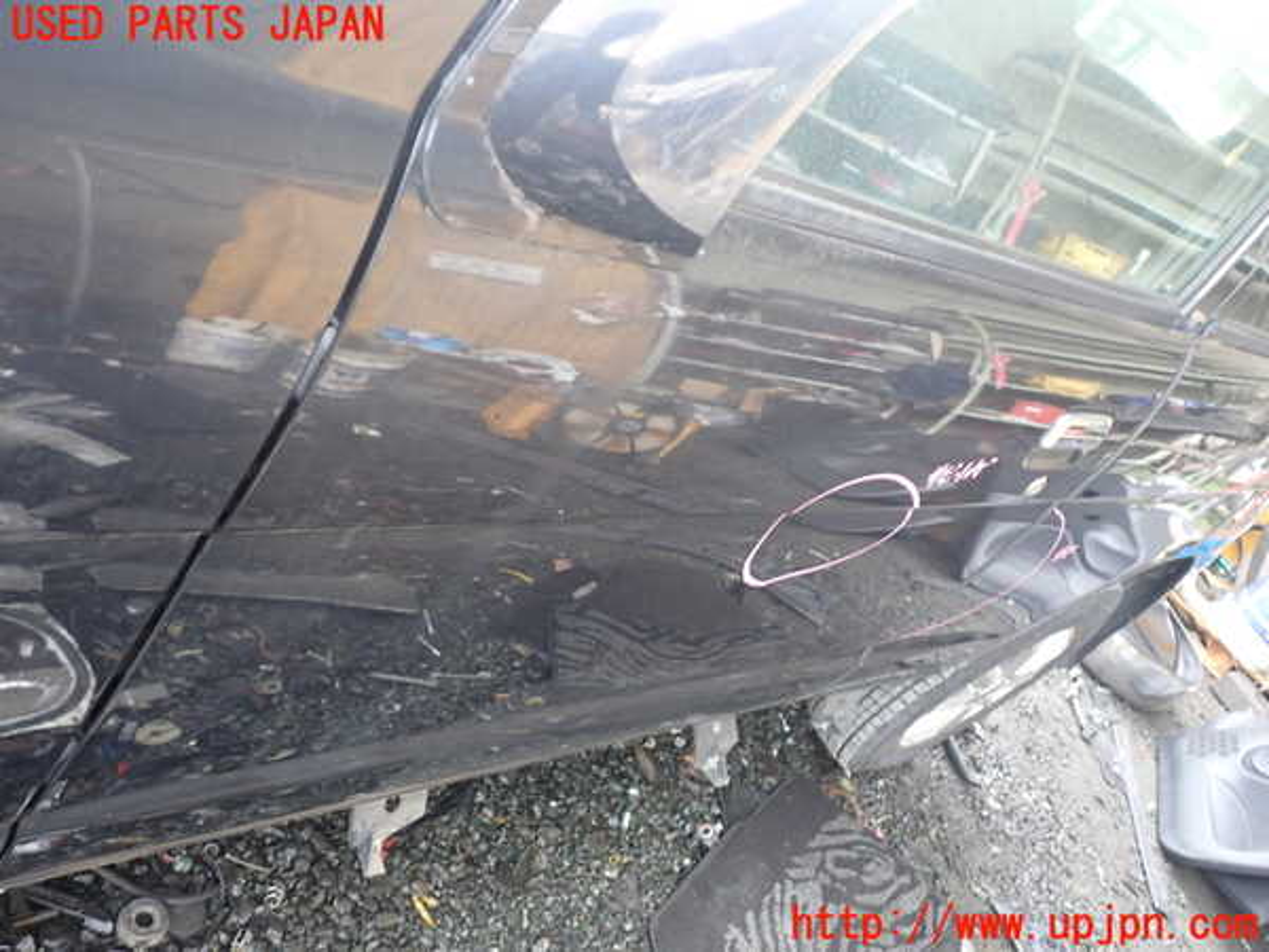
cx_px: 634
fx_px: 1100
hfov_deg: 60.0
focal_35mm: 30
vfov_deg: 46.8
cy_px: 476
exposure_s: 1/30
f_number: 2.3
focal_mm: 5.4
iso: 400
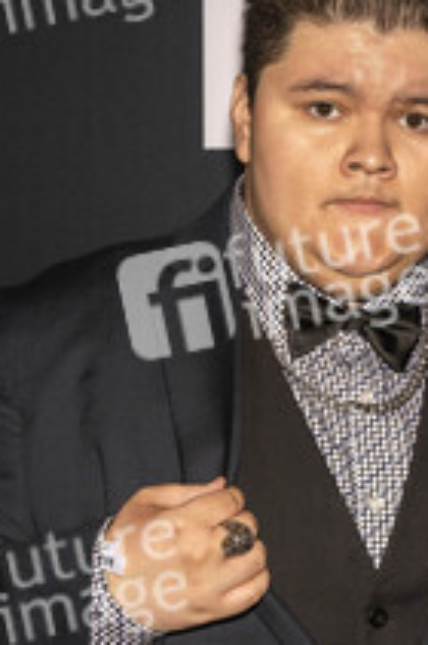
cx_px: 364
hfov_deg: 12.6
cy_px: 440
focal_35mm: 108
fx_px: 1932
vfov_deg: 18.9
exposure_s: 1/200
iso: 800
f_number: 5.6
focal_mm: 57
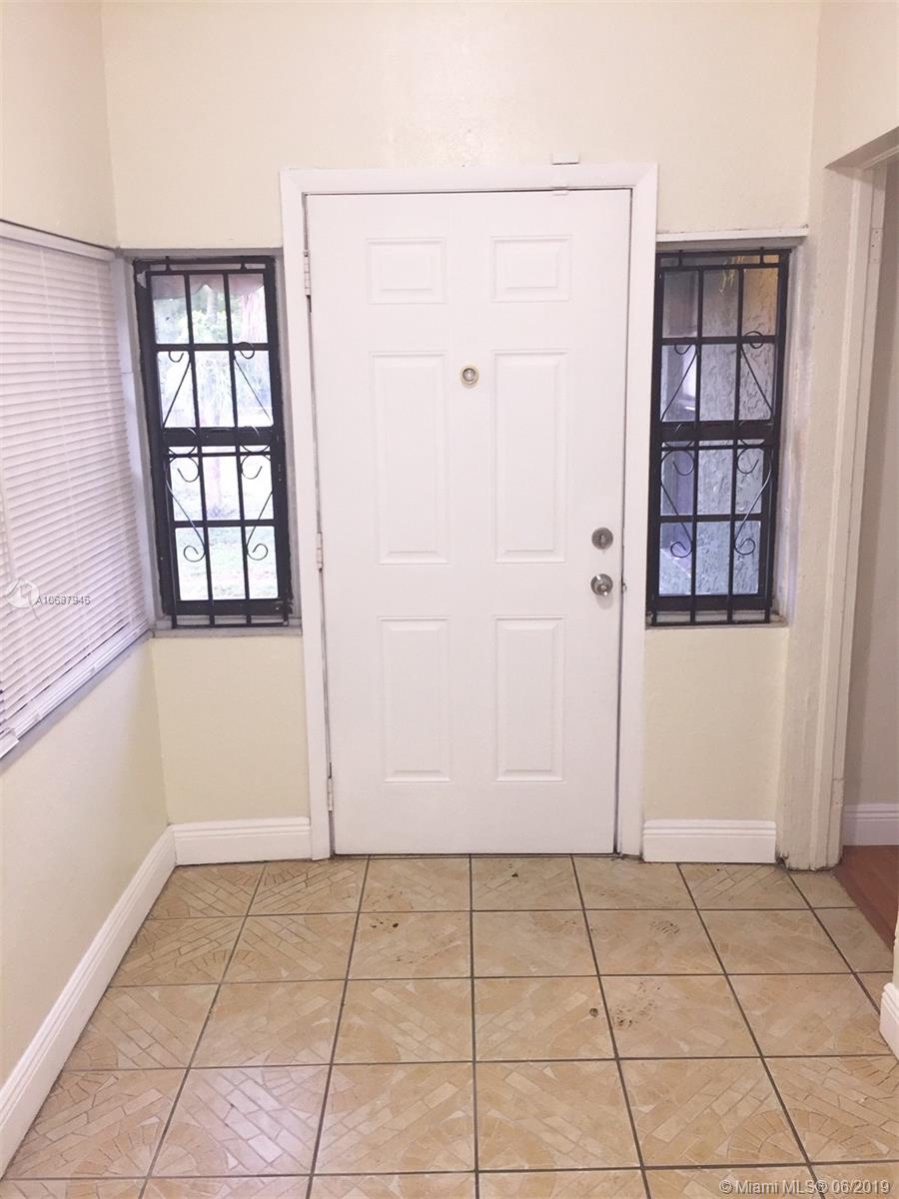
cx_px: 450
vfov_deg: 61.7
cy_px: 600
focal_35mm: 29
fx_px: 1004
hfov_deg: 48.2
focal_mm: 4.15
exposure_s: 1/30
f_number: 2.2
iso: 100
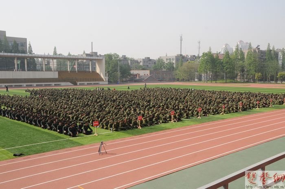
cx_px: 142
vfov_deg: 34.1
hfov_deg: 49.6
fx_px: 308
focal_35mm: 39
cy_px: 94
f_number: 11
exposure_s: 1/500
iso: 640
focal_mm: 26
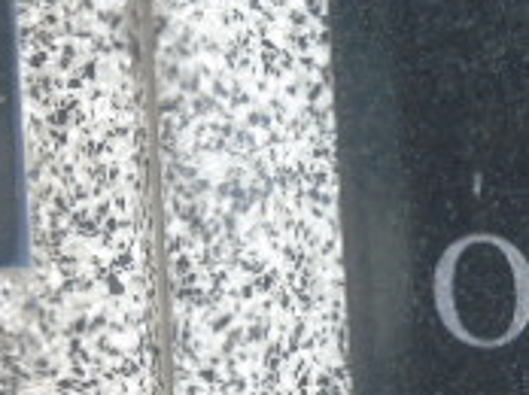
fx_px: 11904
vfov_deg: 1.9
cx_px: 614
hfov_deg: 2.5
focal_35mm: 780
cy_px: 395
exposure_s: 1/125
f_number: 4.7
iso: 320
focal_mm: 38
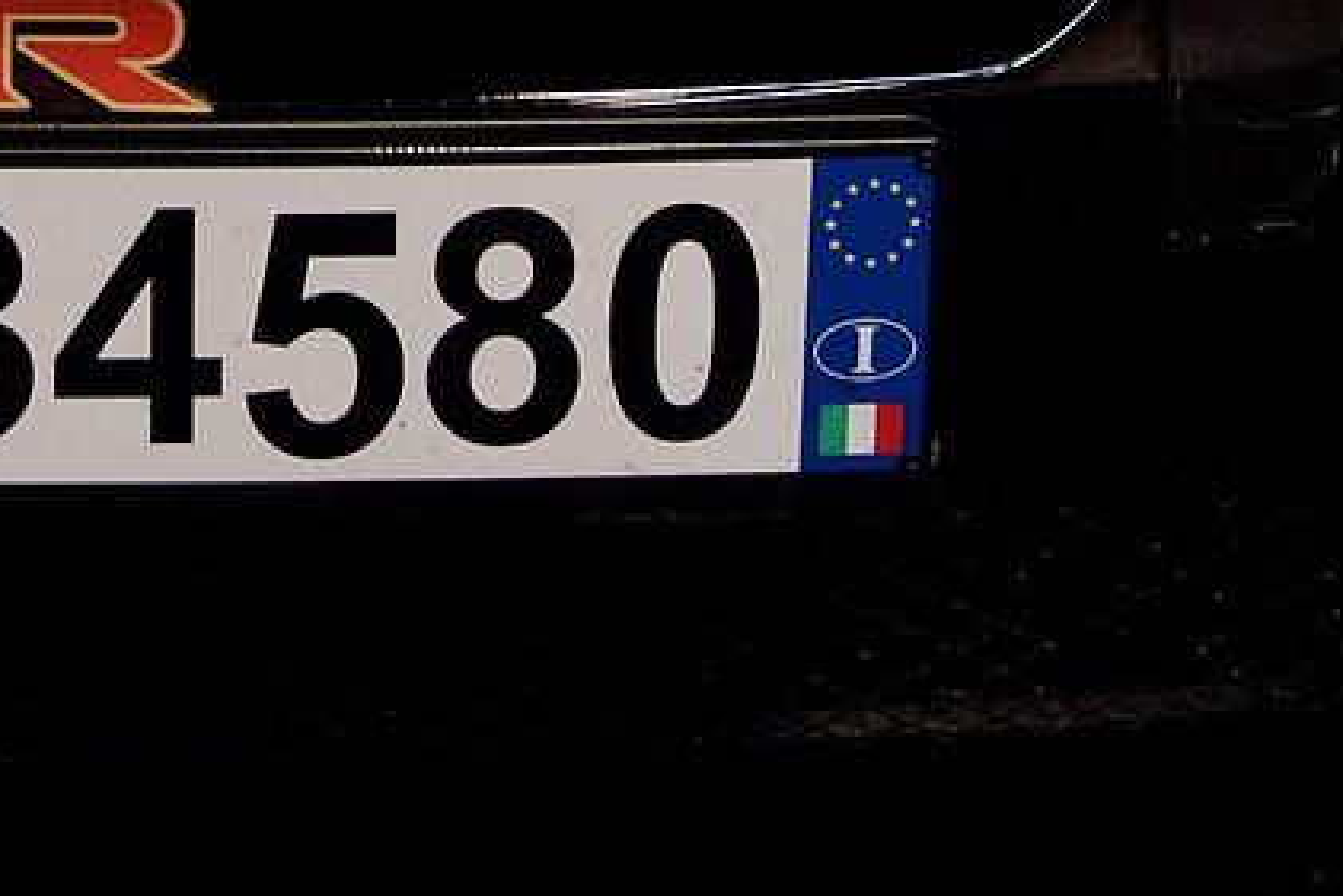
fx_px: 6381
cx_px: 38
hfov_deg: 11.9
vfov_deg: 7.9
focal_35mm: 171
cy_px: -462
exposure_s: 1/160
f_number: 4
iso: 1000
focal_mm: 20
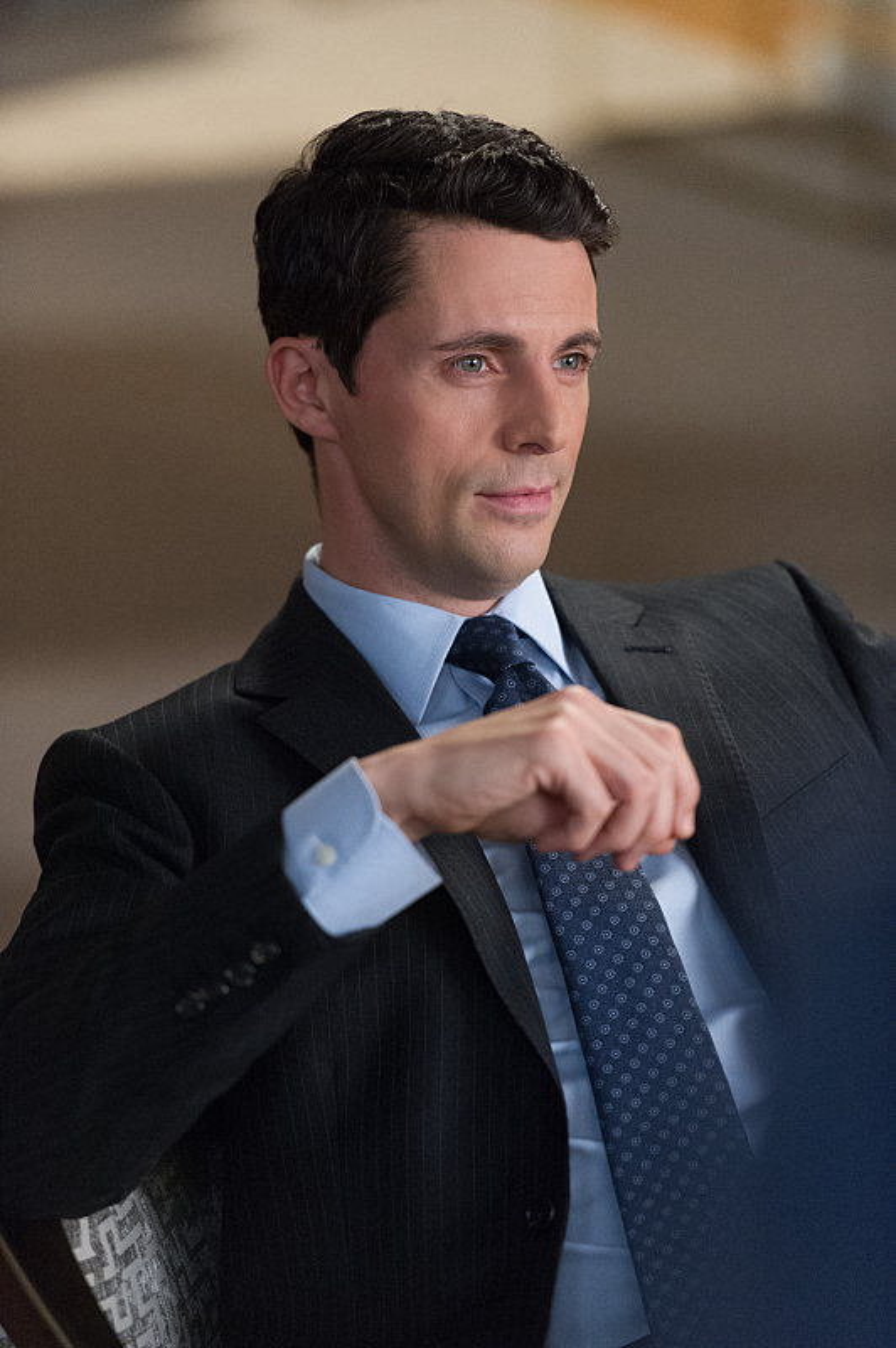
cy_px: 674
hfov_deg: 6.9
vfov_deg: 10.3
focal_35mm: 200
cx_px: 448
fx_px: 7479
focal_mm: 200
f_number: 2.8
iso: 5000
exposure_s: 1/160
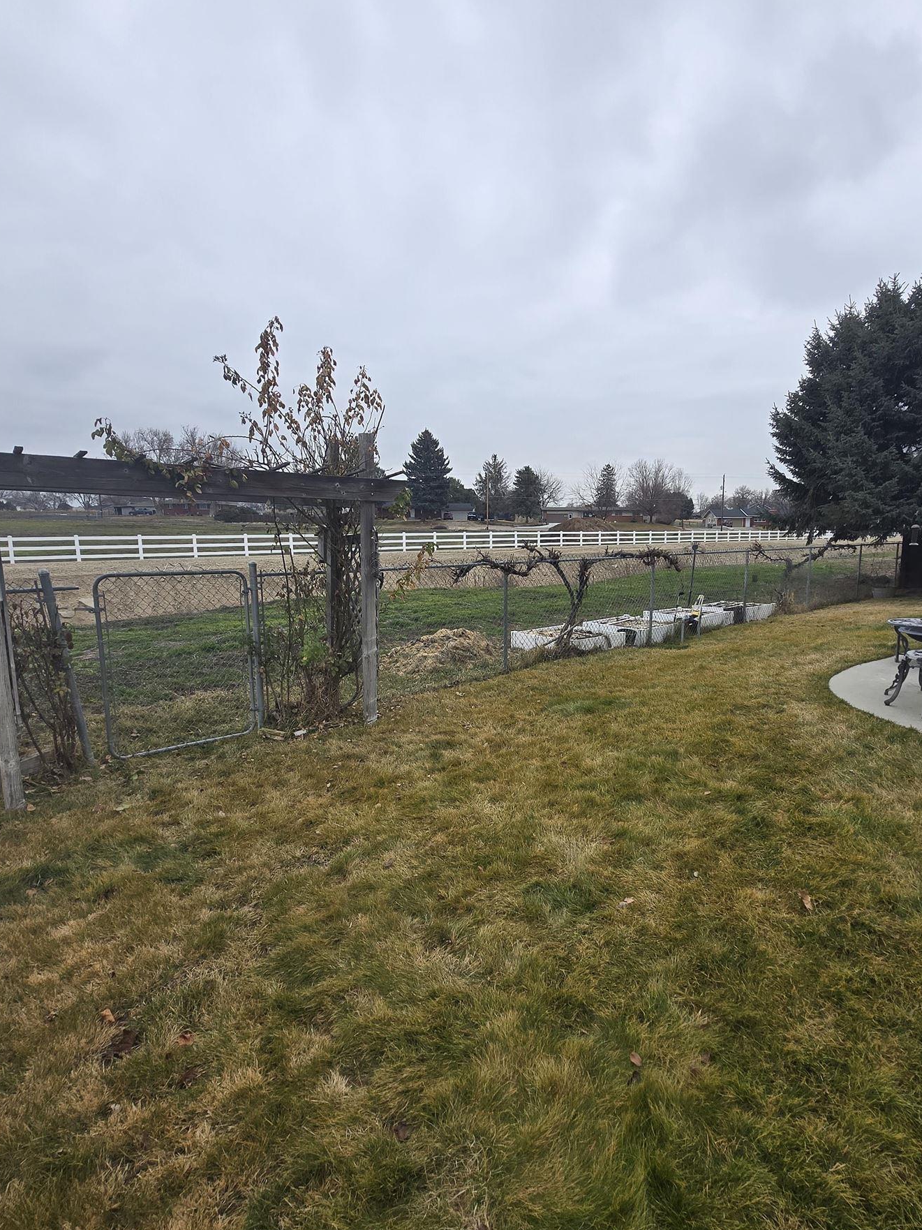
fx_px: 604
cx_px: 526
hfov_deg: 74.3
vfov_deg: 91.0
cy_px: 646
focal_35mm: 17
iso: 25
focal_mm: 1.7
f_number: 2.2
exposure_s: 1/285
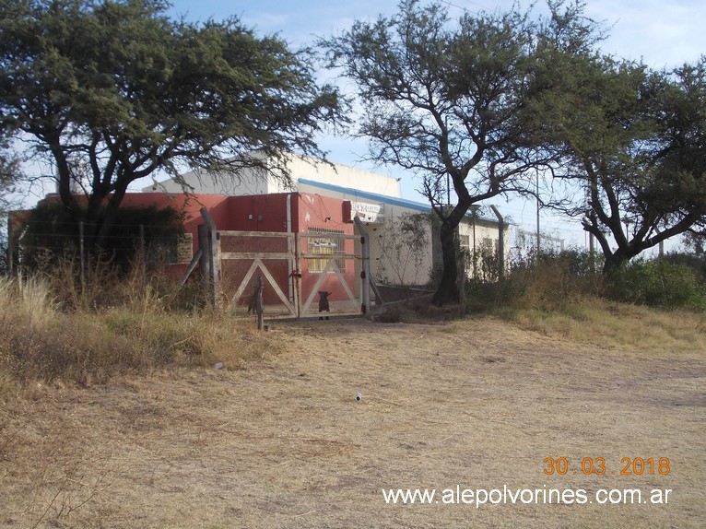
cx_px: 353
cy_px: 264
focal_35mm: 51
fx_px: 1040
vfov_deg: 28.5
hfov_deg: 37.5
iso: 80
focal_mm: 7.2
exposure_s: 1/500
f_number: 3.6
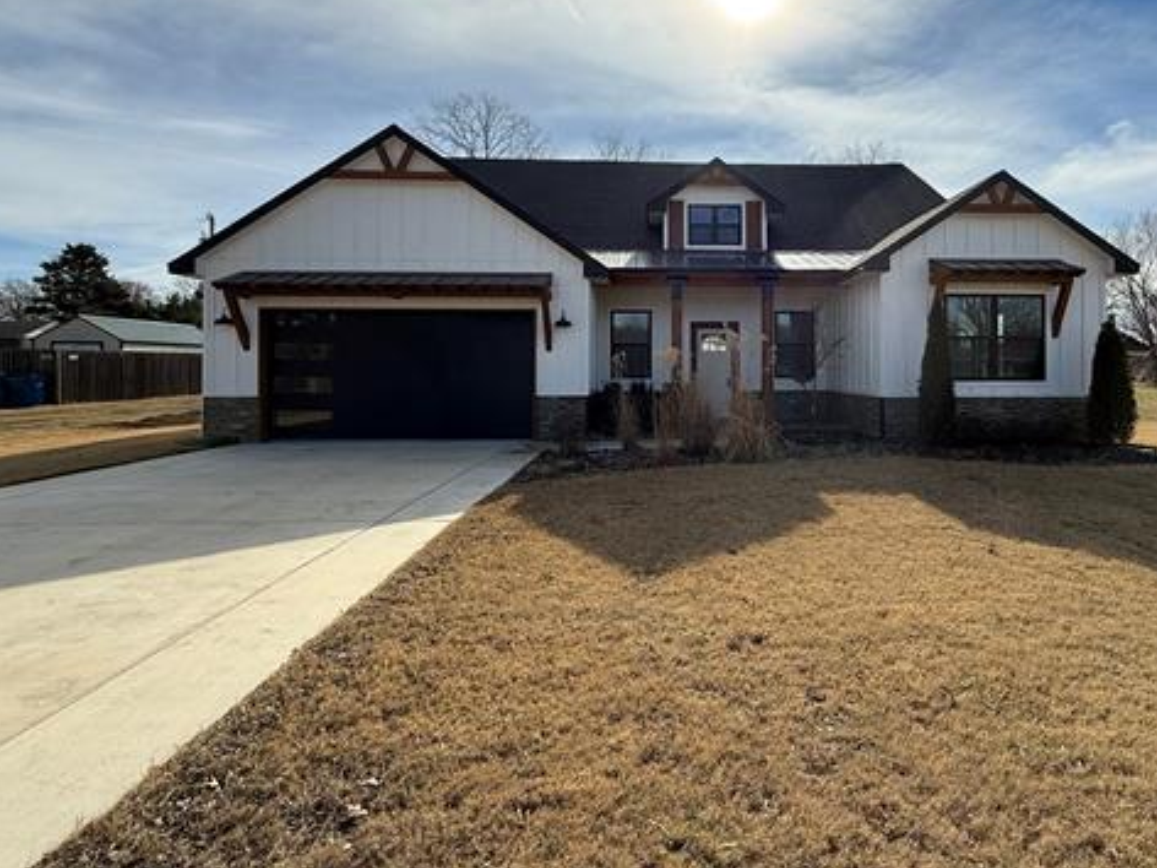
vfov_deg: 68.2
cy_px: 360
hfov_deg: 83.8
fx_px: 635
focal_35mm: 19
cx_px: 686
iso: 64
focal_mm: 2.22
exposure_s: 1/2092
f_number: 2.2
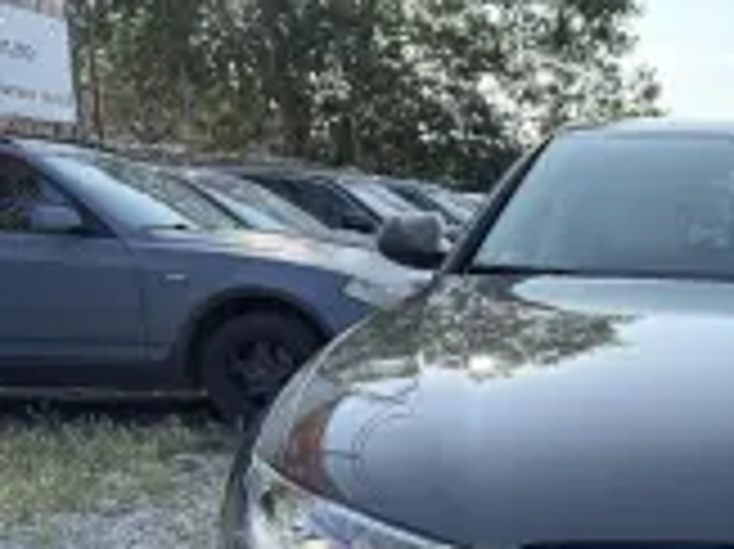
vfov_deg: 26.4
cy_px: 518
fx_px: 1123
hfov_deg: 32.1
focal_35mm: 53
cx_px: 802
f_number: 1.78
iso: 100
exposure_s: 1/1211
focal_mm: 6.76
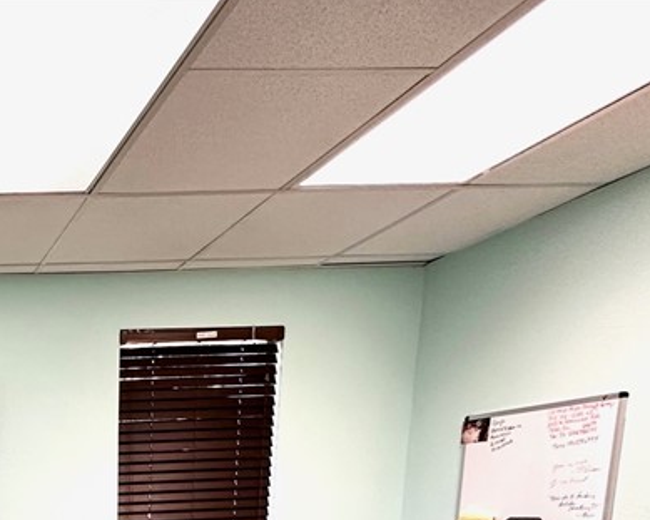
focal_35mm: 36
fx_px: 692
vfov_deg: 33.1
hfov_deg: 39.8
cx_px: -84
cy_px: 635
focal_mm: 2.22
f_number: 2.2
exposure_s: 1/60
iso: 200
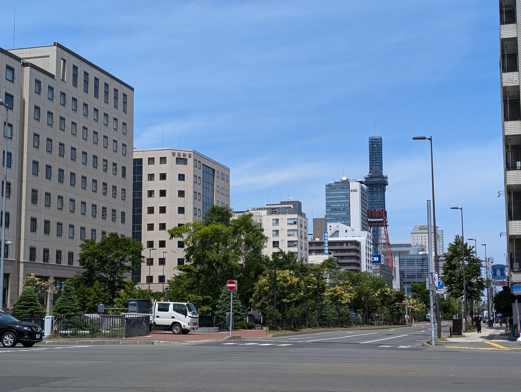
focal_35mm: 49
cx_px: 260
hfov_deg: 38.9
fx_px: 739
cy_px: 196
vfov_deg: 29.7
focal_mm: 6.9
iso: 23
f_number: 1.68
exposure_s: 1/1311
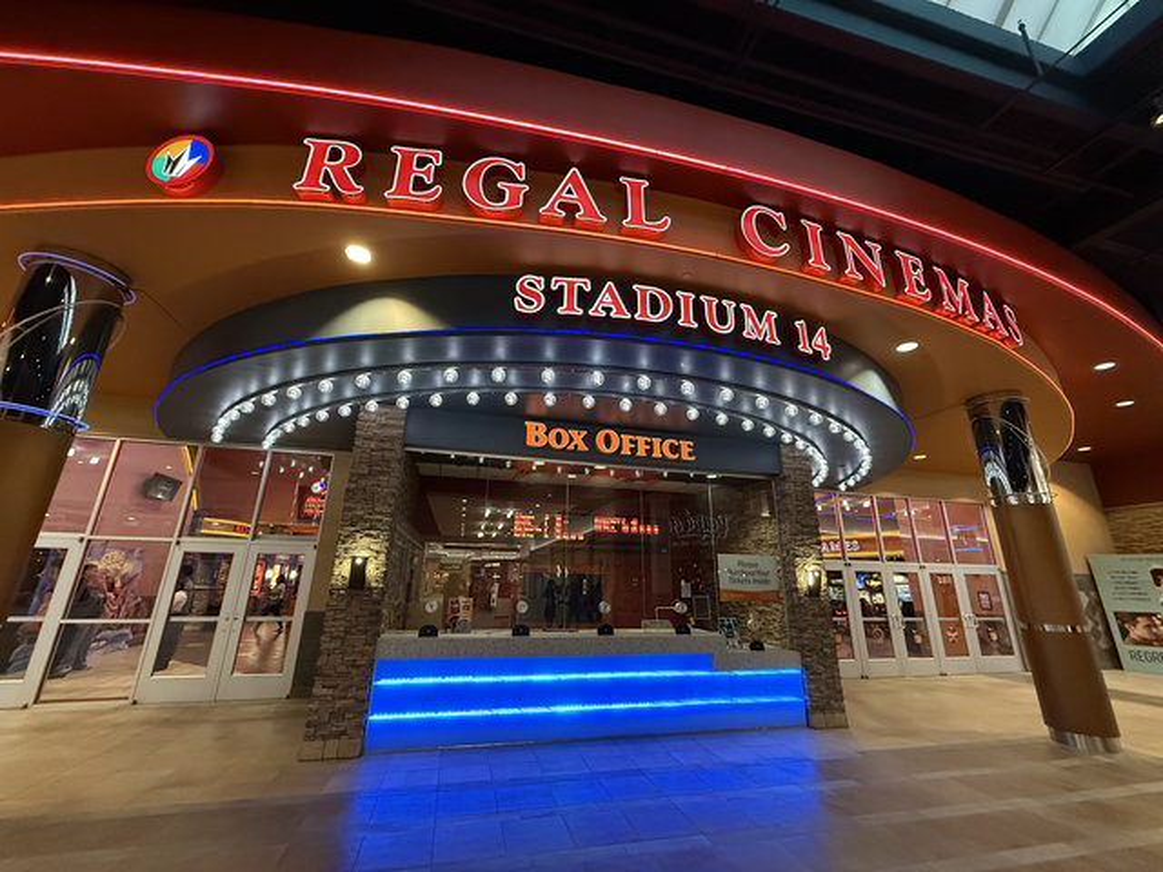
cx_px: 582
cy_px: 436
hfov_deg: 102.1
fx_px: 470
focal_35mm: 14
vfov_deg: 85.7
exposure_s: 1/60
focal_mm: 2.22
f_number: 2.2
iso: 800
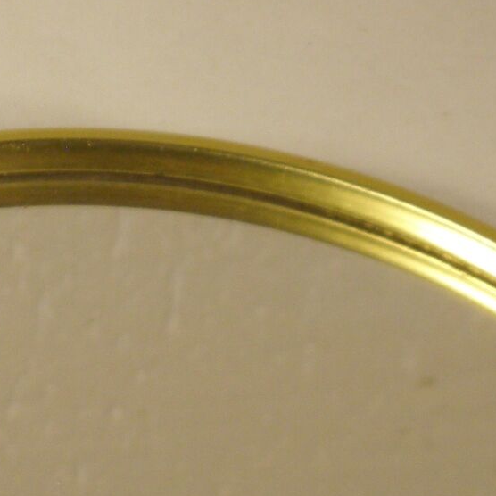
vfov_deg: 9.4
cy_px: 833
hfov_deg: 9.7
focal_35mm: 179
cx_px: 72
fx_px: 2902
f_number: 3.9
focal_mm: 7.9
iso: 100
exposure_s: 1/60
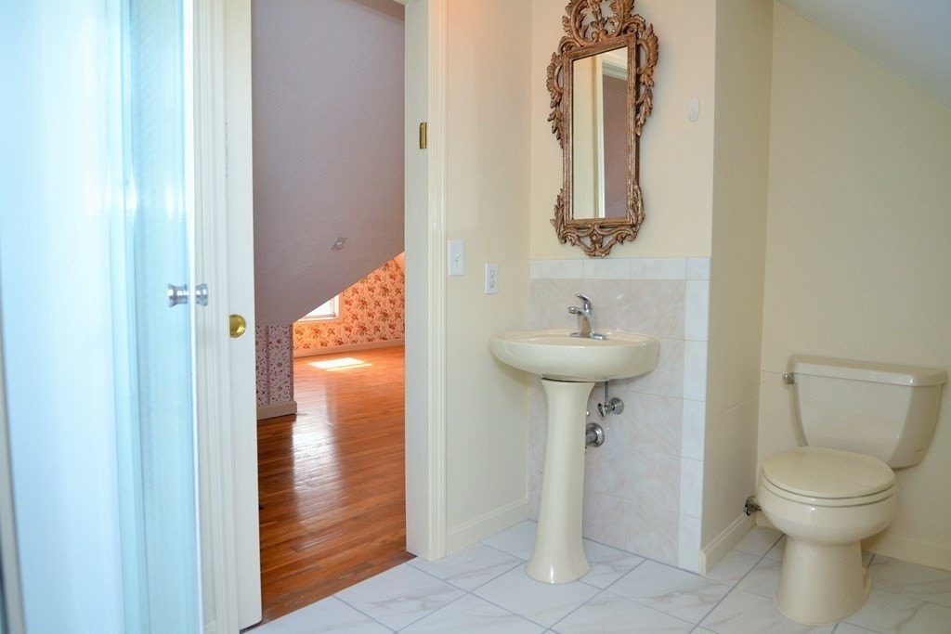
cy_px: 317
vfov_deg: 59.5
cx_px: 476
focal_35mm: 21
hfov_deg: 81.2
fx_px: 555
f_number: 2.5
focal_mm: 14
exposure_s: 1/60
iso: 400
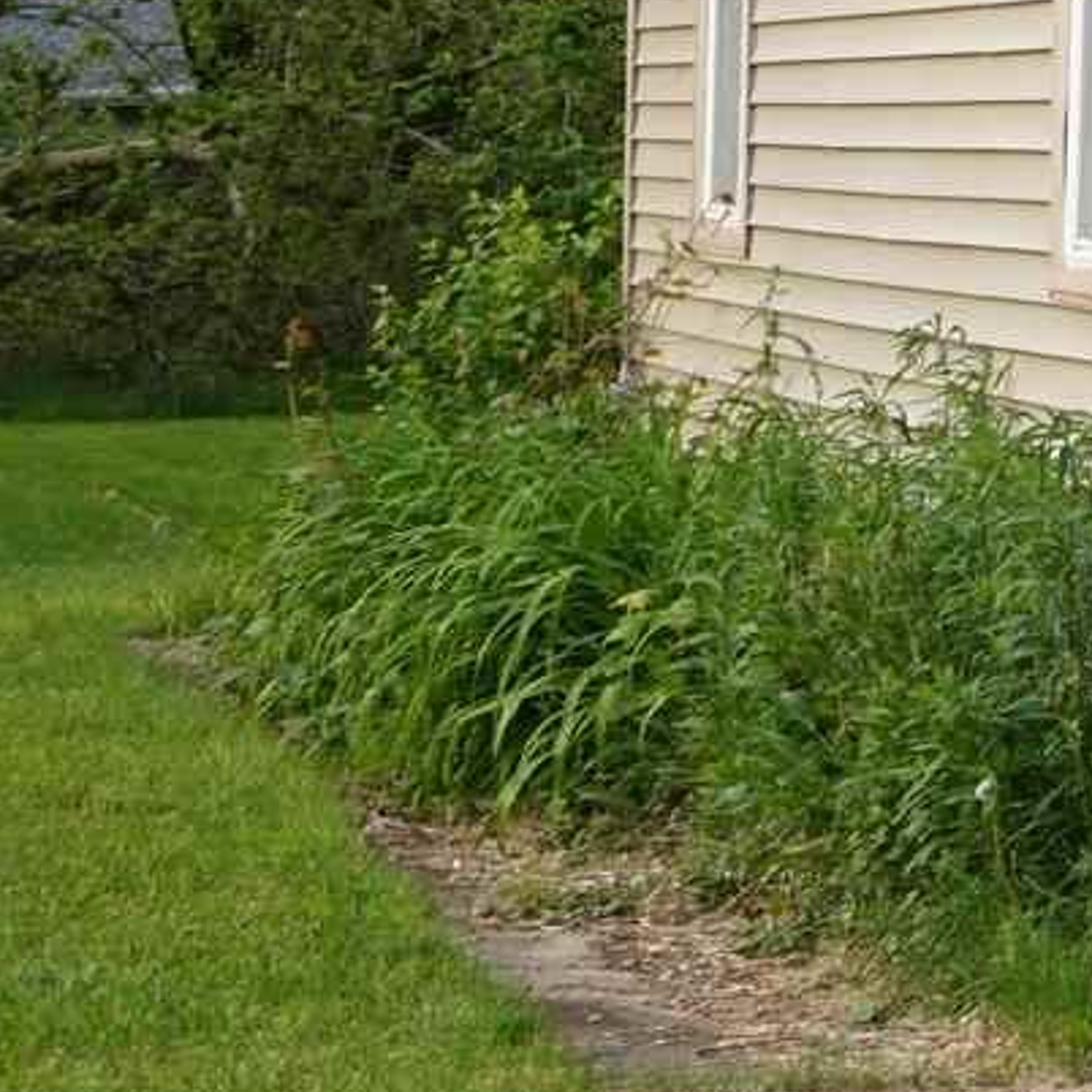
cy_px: -493
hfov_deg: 9.7
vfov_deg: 10.4
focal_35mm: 162
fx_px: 5788
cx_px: 2496
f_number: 5.6
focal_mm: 25
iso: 100
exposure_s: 1/60
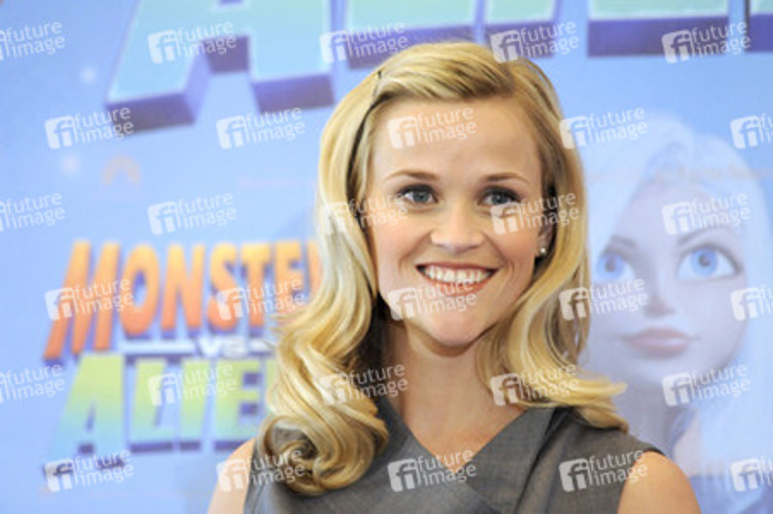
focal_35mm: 300
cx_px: 386
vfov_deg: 4.6
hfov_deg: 6.9
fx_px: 6437
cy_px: 257
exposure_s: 1/160
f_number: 5.6
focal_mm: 300
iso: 4000
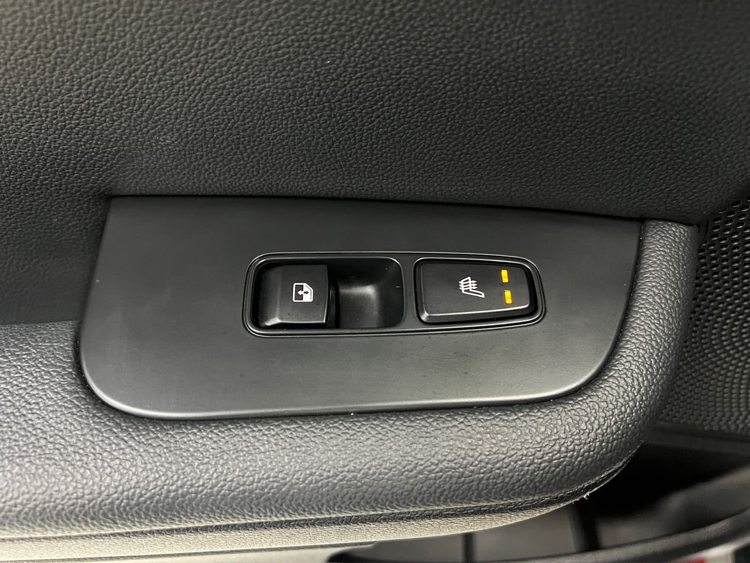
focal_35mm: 26
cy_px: 282
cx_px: 375
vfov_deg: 53.1
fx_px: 563
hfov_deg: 67.3
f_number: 1.5
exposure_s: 1/25
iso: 500
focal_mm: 5.7
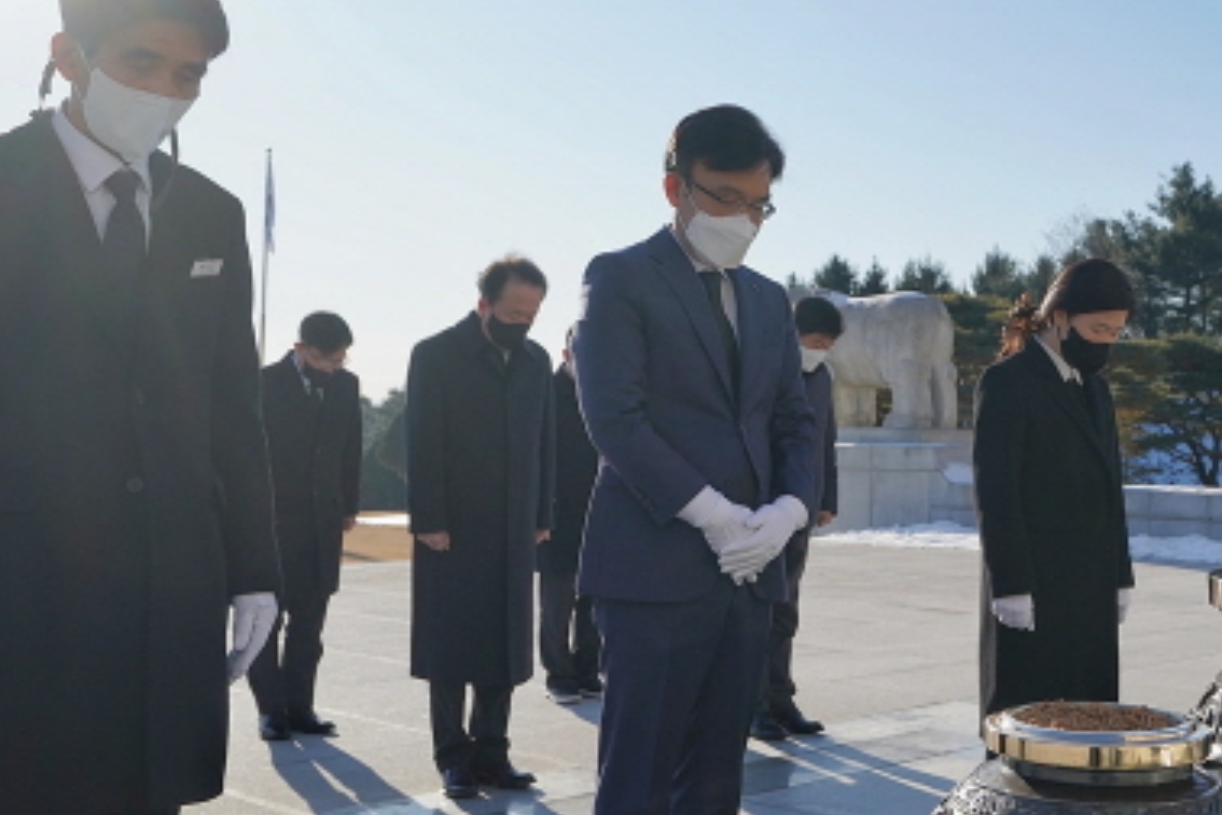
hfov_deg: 41.7
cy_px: 317
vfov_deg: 29.2
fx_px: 1561
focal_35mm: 46
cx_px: 886
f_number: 6.3
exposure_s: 1/1000
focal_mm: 29
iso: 250
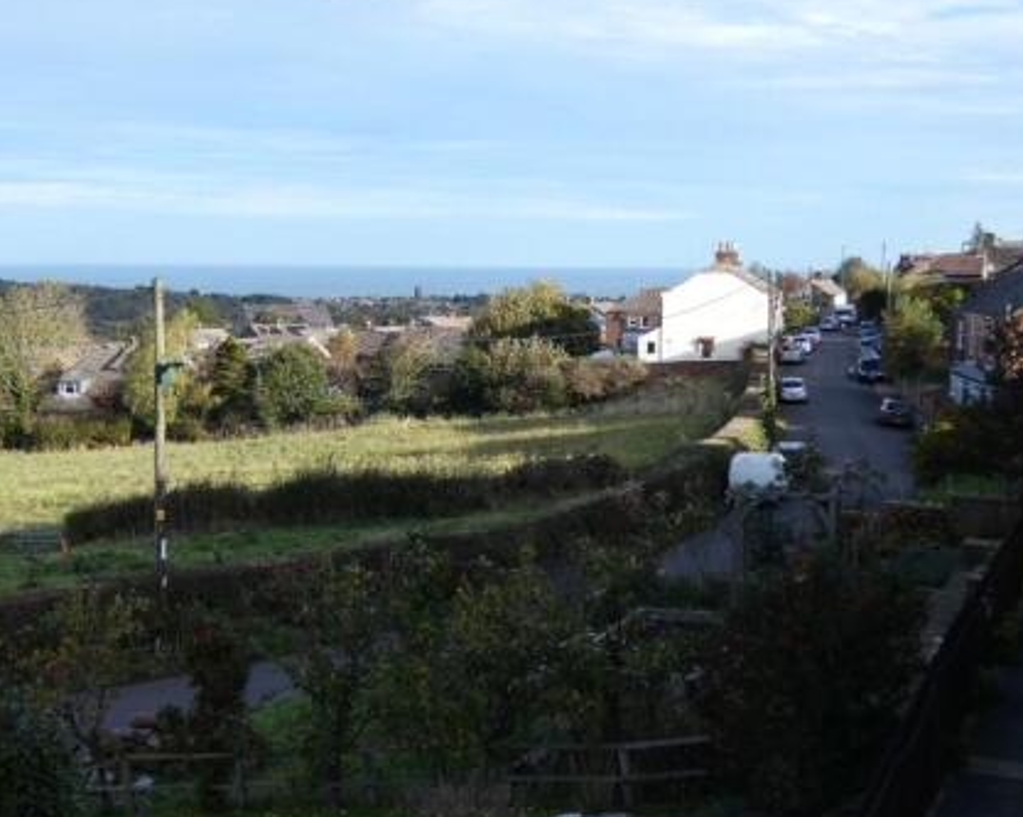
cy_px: 440
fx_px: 1694
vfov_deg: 27.1
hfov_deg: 33.5
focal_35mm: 56
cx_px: 399
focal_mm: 7.3
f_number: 3.6
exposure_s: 1/400
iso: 80
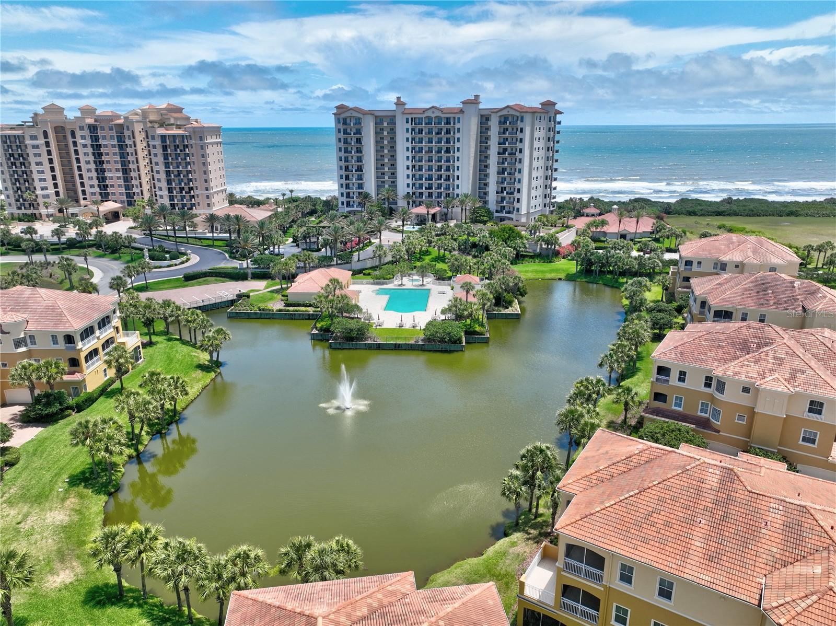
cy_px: 313
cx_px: 418
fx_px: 579
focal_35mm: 24
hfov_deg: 71.6
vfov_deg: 56.8
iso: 140
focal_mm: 12.3
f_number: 2.8
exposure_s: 1/1000
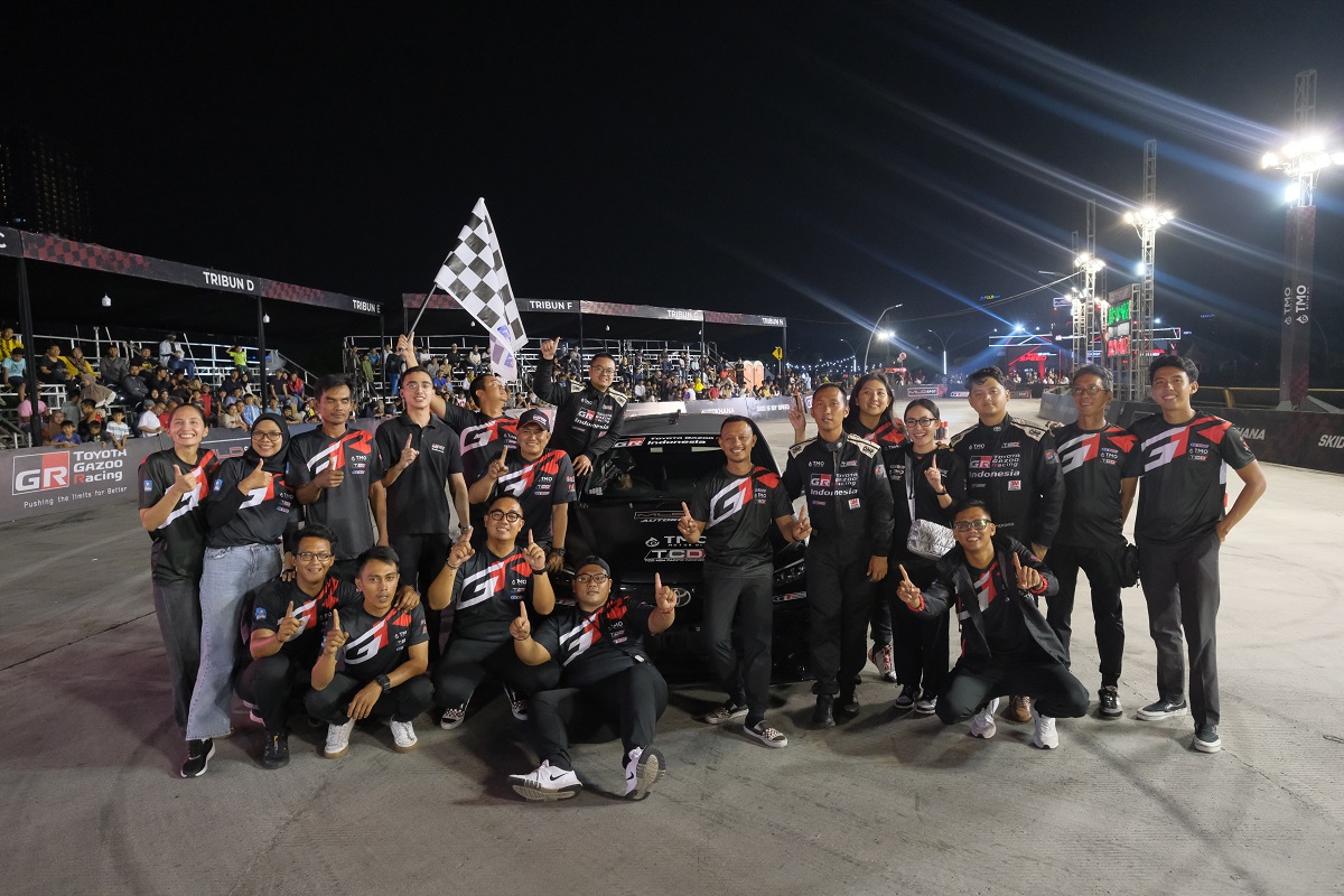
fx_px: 784
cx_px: 672
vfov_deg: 59.5
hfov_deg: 81.2
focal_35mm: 21
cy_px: 448
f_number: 4
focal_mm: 14
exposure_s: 1/125
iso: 3200
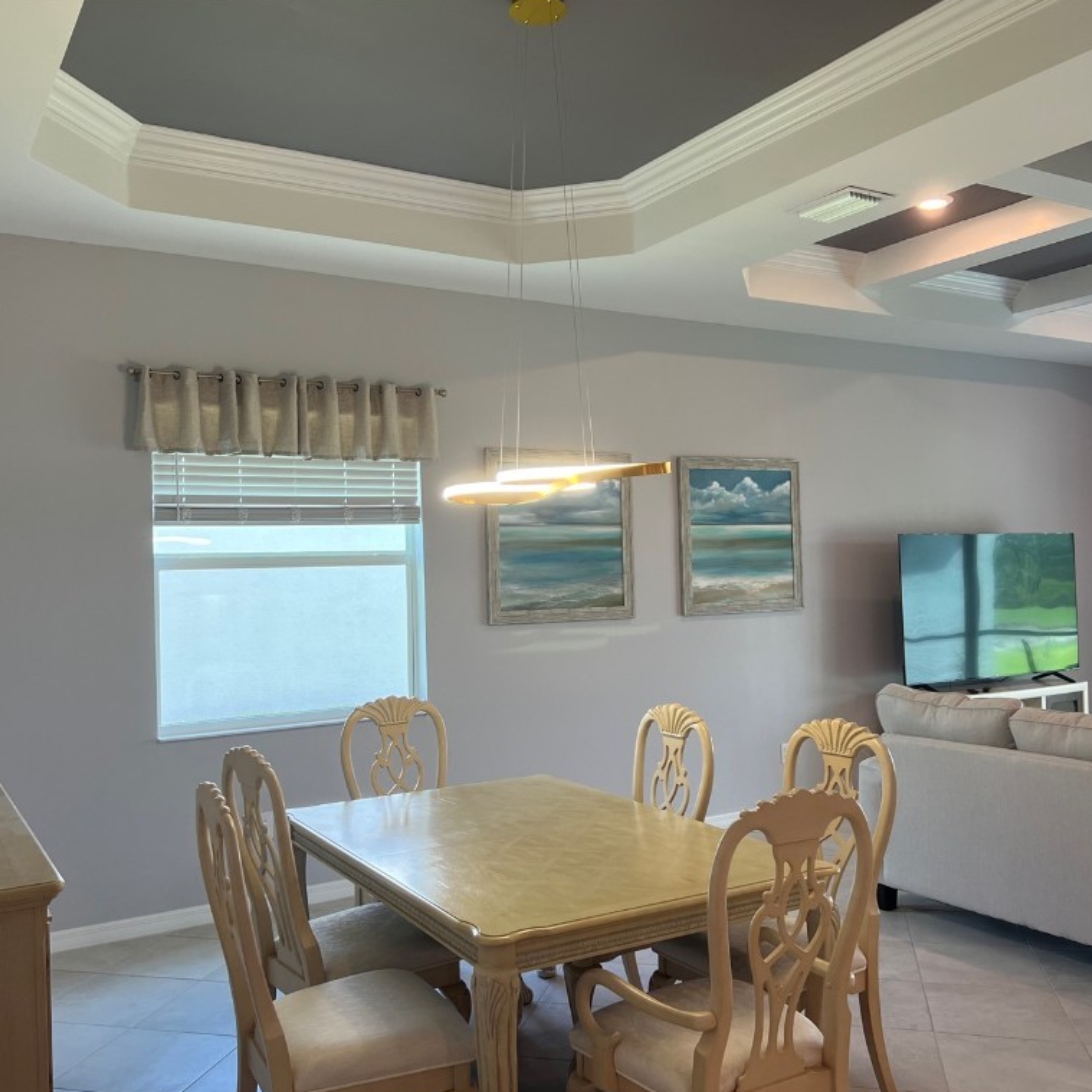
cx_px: 550
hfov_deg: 52.5
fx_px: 1106
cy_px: 547
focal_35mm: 31
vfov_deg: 52.5
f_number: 1.5
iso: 64
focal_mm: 5.7
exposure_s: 1/118
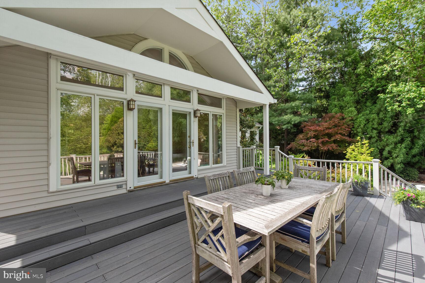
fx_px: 189
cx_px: 212
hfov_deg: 96.7
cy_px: 142
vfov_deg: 73.7
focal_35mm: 16
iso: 400
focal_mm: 16
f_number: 8
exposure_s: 1/160
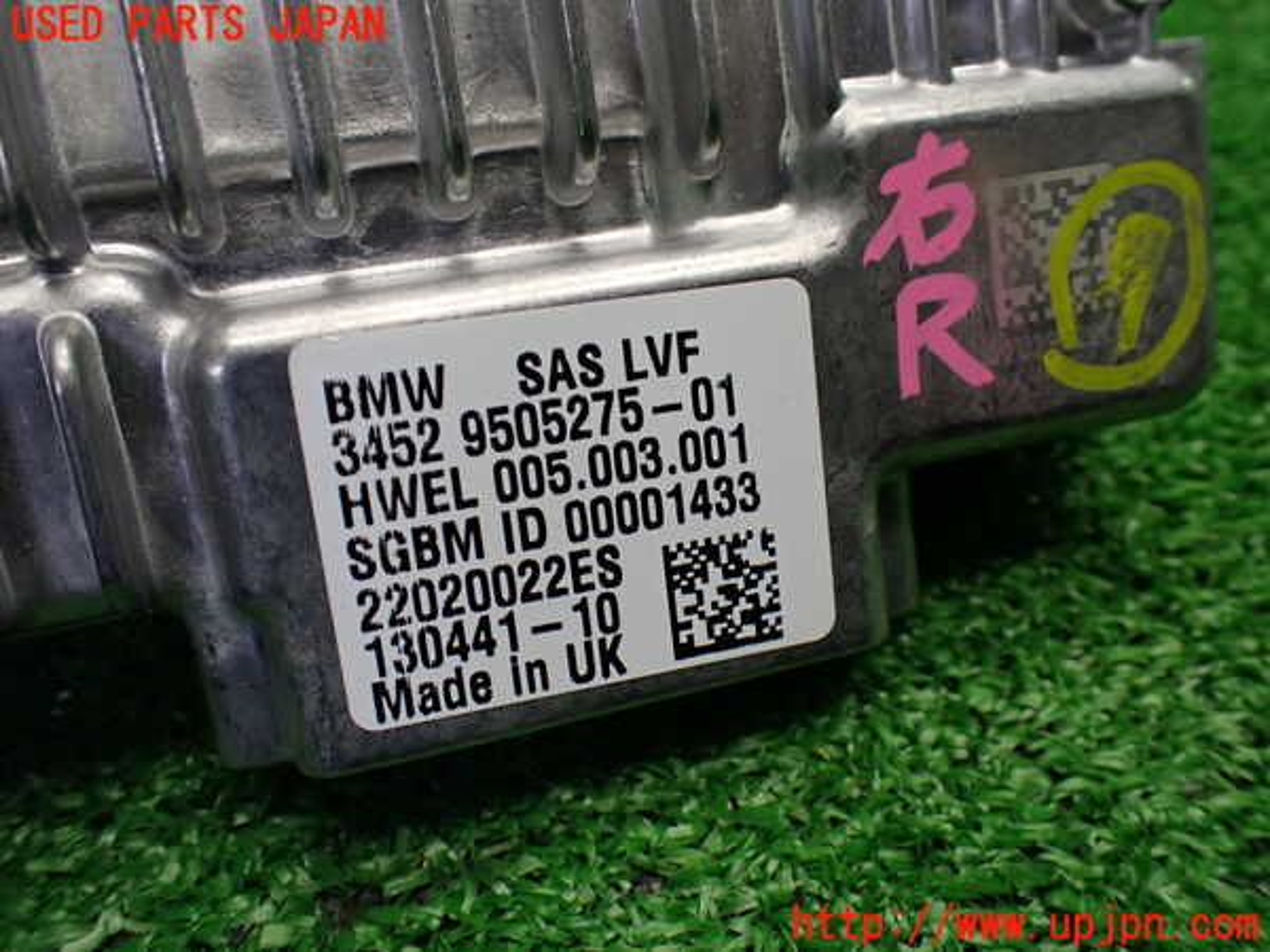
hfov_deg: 60.0
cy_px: 476
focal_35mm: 30
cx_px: 635
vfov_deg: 46.8
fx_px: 1101
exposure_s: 1/125
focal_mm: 5.4
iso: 250
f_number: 2.3
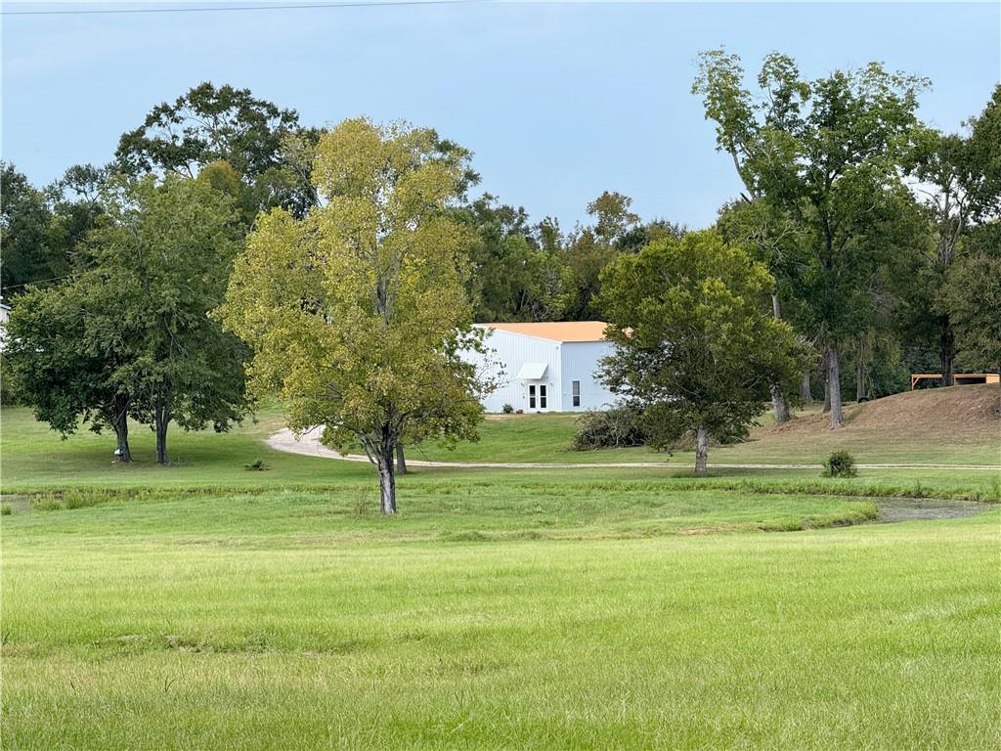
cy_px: 376
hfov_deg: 16.4
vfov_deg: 12.3
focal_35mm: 120
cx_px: 500
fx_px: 3470
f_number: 2.8
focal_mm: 15.66
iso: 50
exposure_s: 1/229
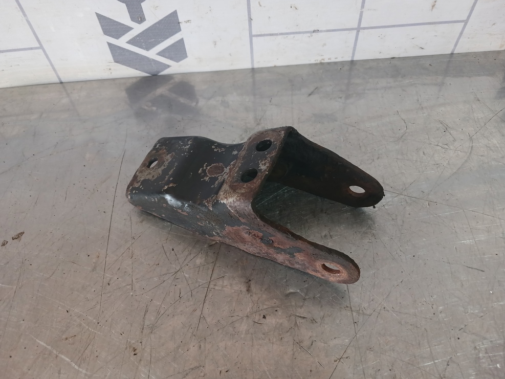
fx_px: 409
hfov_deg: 63.4
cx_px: 246
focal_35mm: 28
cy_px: 189
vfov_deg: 49.8
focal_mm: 4
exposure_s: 1/50
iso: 100
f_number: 1.8
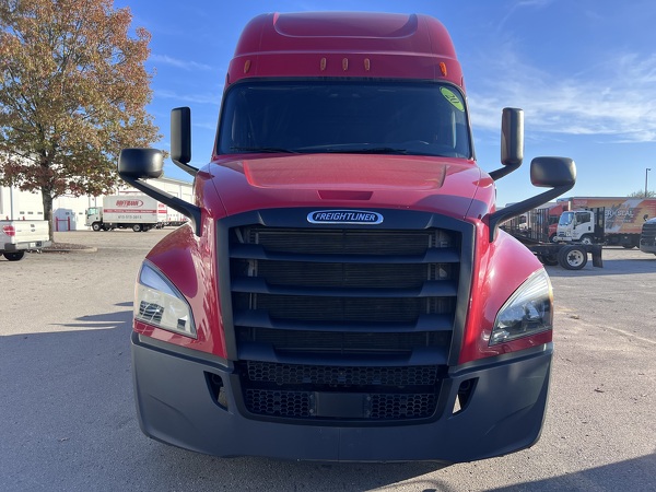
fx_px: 493
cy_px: 246
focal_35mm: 26
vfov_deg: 53.1
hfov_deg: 67.3
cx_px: 328
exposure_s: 1/1412
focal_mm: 5.7
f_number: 1.5
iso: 50
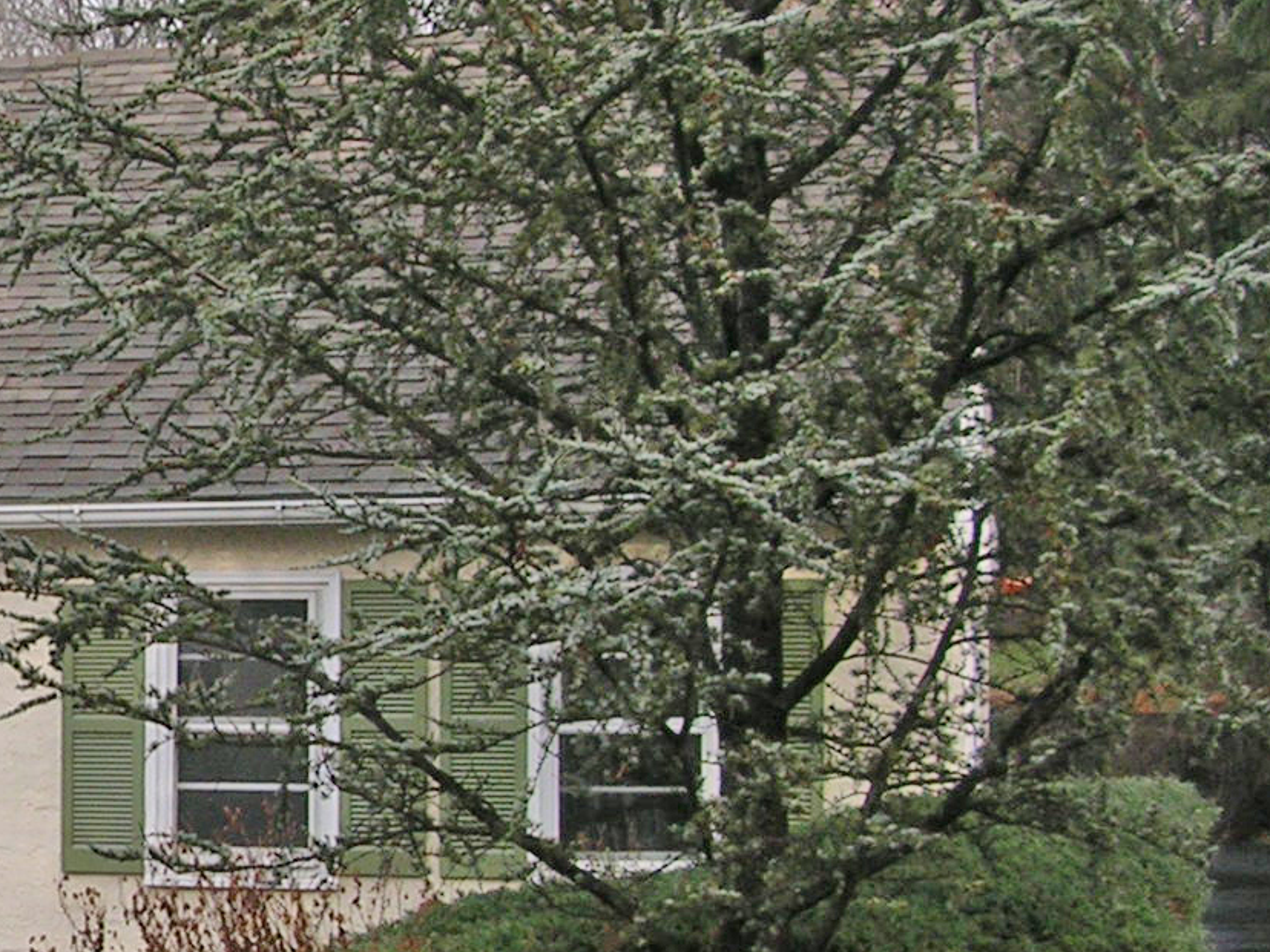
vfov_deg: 15.7
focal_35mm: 94
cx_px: -255
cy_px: 650
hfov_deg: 19.6
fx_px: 3449
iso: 50
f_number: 2.8
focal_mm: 5.8
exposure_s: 1/298
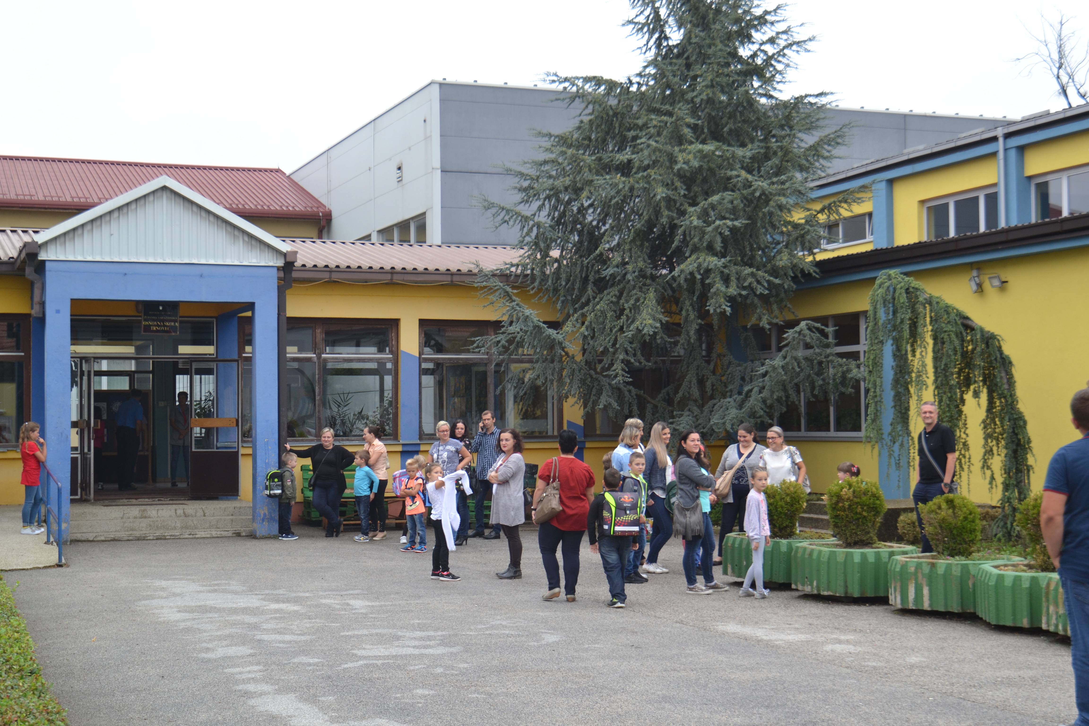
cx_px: 544
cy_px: 363
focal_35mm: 52
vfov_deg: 25.8
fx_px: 1588
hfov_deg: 37.9
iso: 220
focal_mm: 35
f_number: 5.6
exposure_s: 1/125
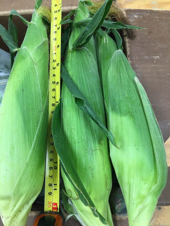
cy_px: 113
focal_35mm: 29
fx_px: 190
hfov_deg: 48.2
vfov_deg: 61.7
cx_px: 85
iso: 64
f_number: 2.2
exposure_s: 1/30
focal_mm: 4.15
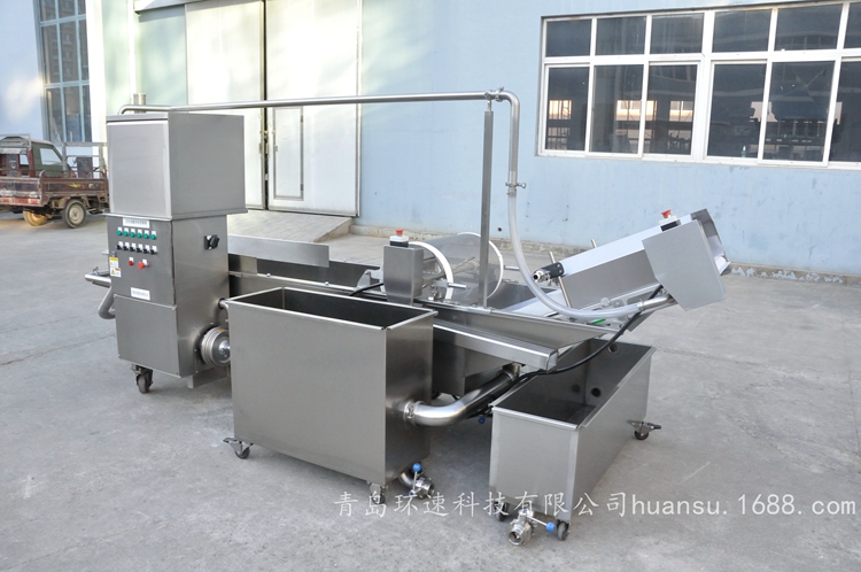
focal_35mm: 27
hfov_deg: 67.4
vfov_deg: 47.8
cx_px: 430
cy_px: 286
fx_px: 645
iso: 1600
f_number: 9
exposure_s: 1/320
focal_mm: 18
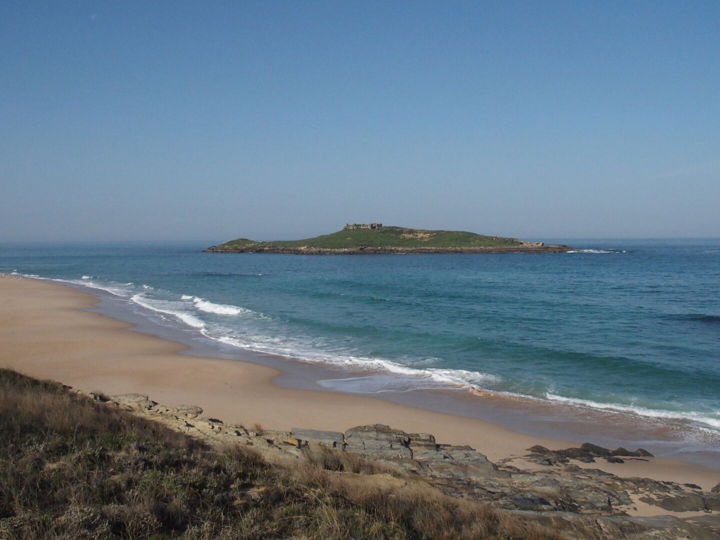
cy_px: 270
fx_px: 728
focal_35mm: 35
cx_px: 360
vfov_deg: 40.7
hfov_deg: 52.6
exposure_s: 1/800
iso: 800
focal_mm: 7.4
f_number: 5
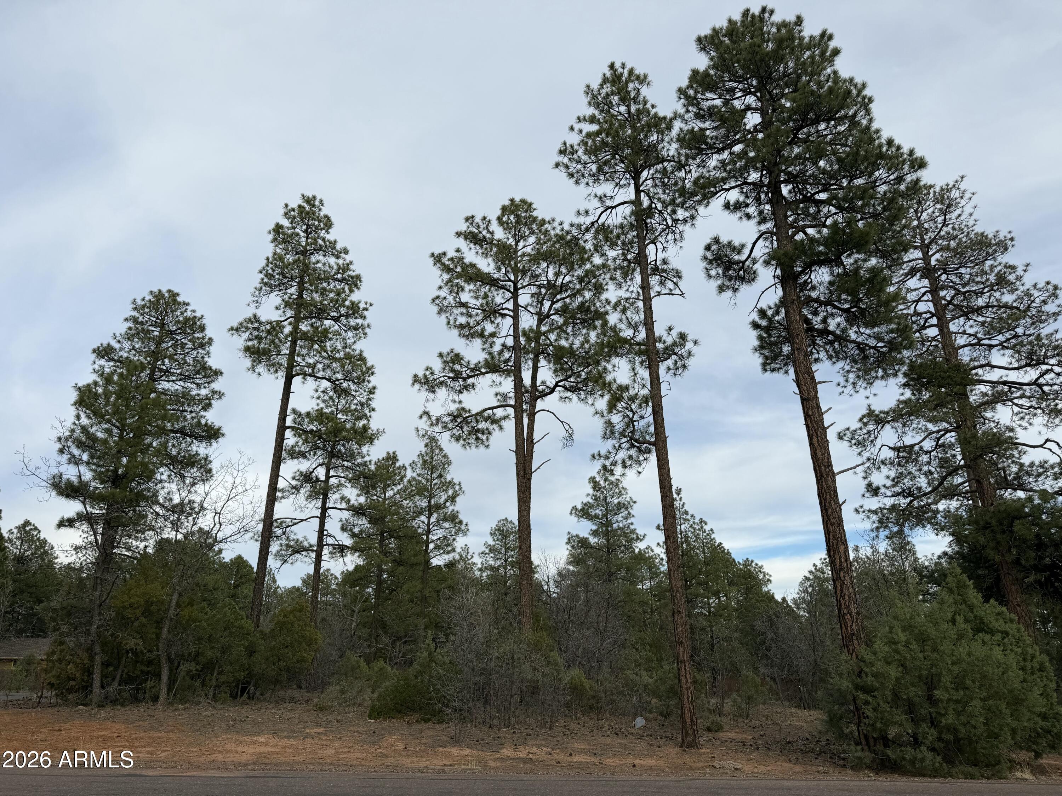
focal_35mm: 24
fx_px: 736
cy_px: 398
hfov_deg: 71.6
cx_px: 531
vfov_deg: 56.8
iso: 80
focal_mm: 6.76
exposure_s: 1/2445
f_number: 1.78
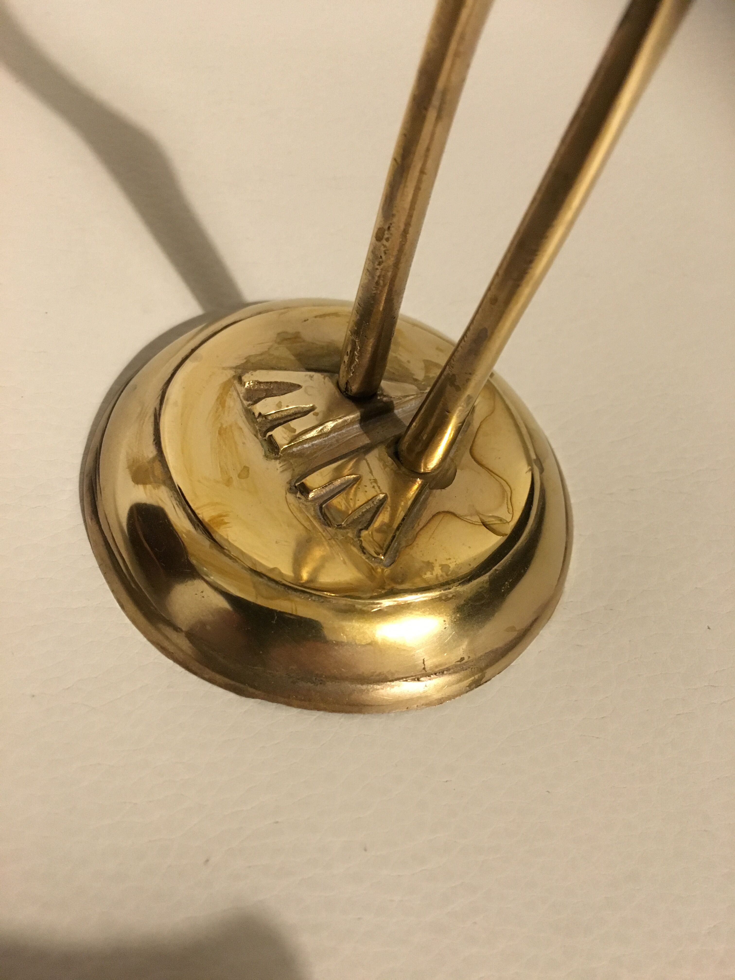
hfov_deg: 48.2
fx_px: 821
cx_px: 368
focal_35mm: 29
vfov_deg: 61.7
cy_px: 490
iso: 200
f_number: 2.2
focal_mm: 4.15
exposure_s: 1/17
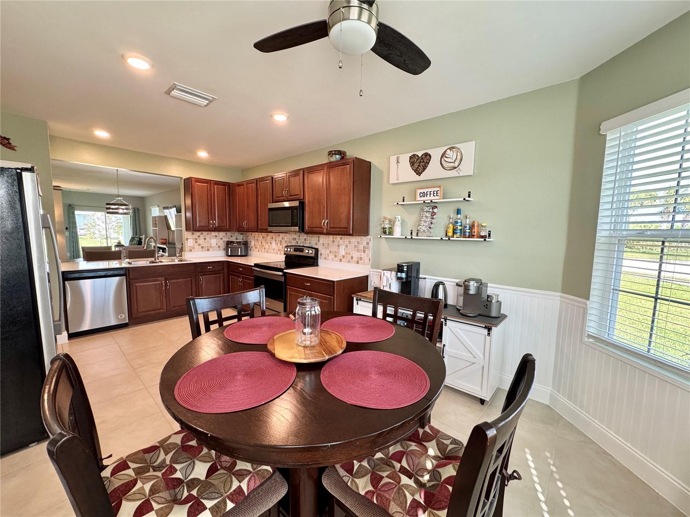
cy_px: 258
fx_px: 279
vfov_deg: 85.7
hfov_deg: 102.1
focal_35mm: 14
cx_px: 345
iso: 200
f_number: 2.2
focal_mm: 2.22
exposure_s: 1/60
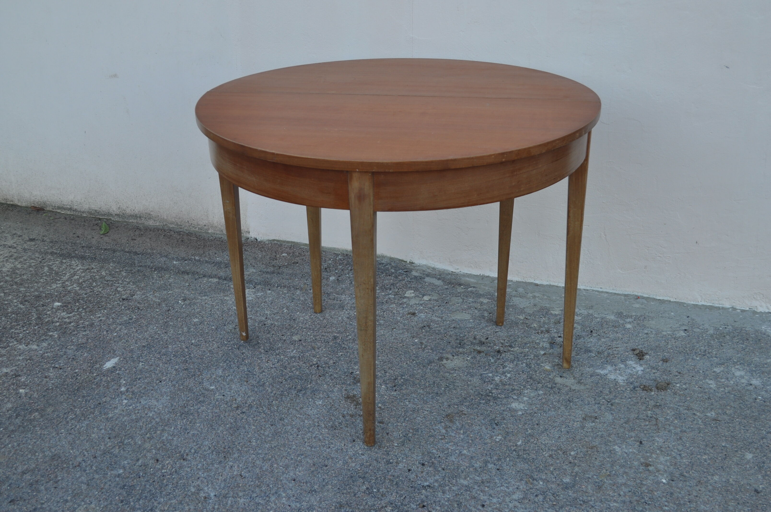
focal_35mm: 39
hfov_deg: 49.6
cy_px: 256
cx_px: 386
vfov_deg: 34.1
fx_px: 834
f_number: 5.6
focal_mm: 26
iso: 220
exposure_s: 1/125
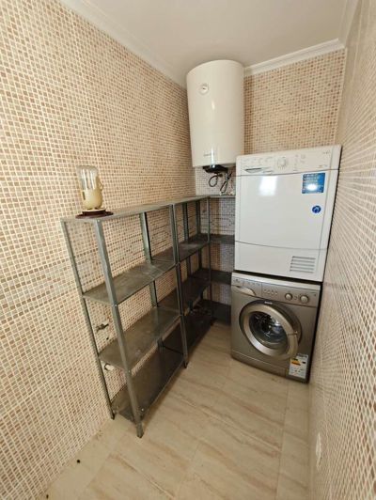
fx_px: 202
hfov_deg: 85.8
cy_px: 250
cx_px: 188
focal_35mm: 14
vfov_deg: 102.0
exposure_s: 1/50
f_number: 2.2
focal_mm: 2.16
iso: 320
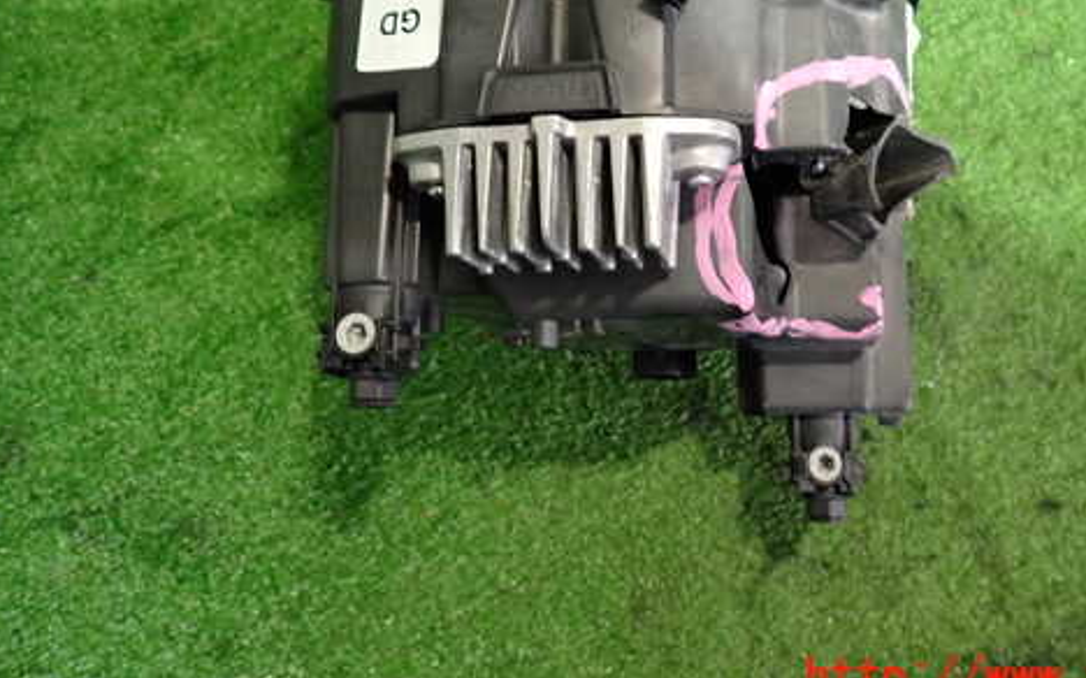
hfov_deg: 56.4
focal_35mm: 34
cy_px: 186
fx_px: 1006
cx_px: 634
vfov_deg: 36.5
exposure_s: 1/30
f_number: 2
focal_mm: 4.5
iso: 640
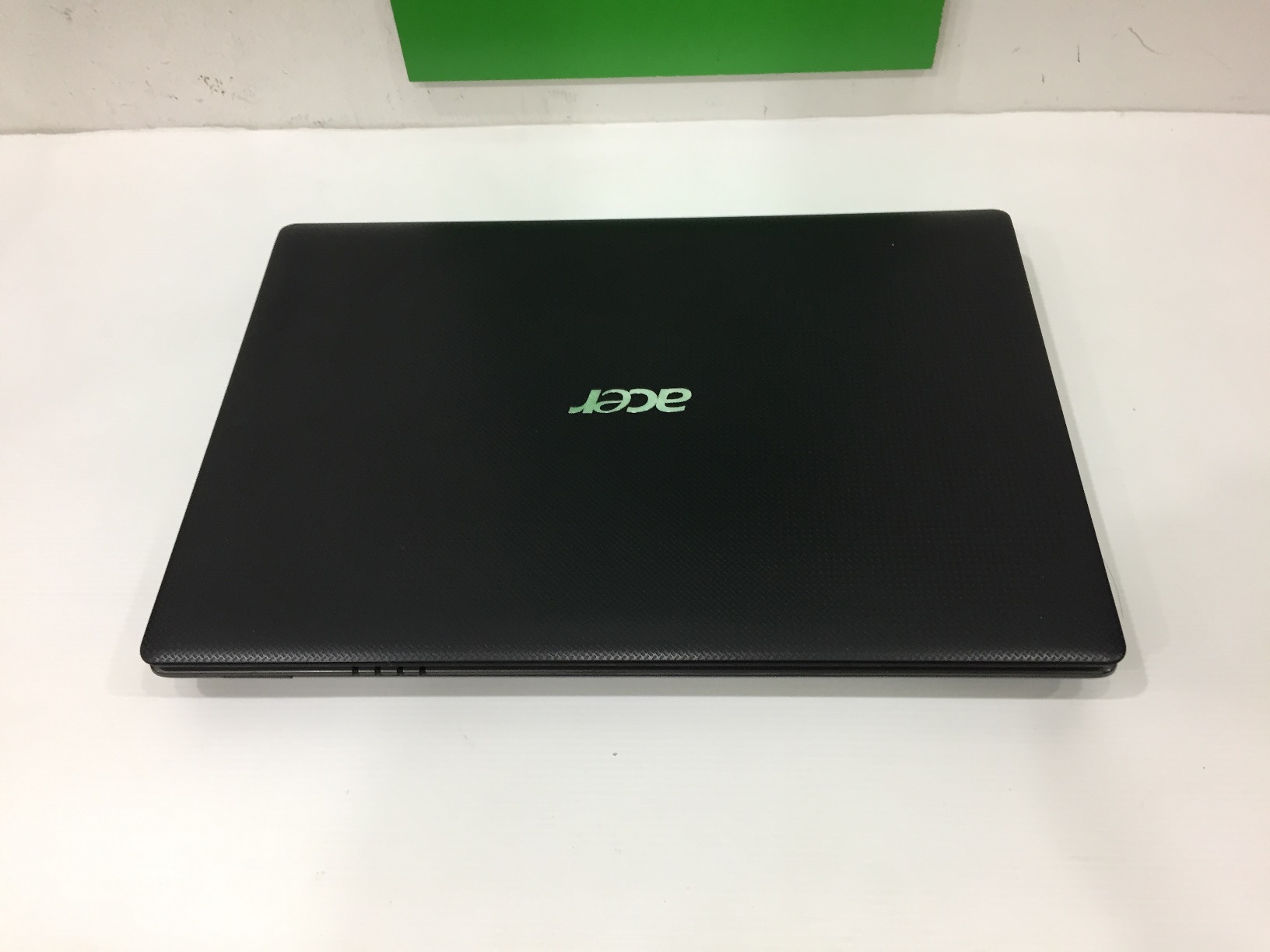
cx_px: 635
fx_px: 1064
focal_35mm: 29
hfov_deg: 61.7
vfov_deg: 48.2
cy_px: 476
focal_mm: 4.15
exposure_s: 1/33
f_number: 2.2
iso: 100
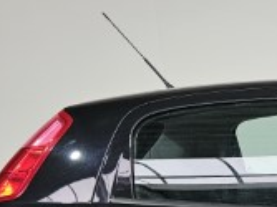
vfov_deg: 14.9
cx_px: 461
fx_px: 704
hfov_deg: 18.6
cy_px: 354
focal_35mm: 88
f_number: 1.7
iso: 125
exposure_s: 1/190
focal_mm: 6.3
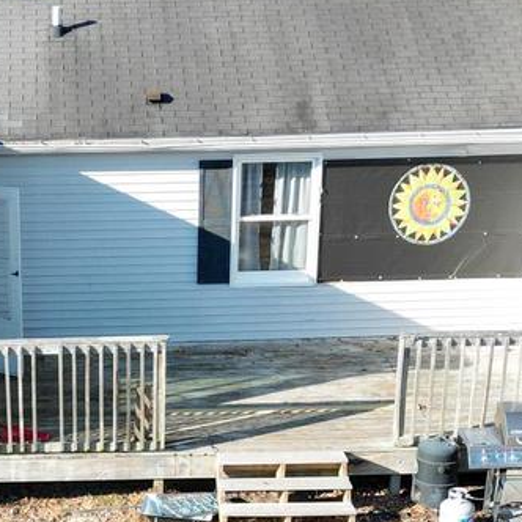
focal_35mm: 92
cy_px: 553
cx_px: 104
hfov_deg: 18.7
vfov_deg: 18.3
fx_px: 1570
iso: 200
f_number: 1.7
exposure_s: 1/1600
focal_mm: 6.72
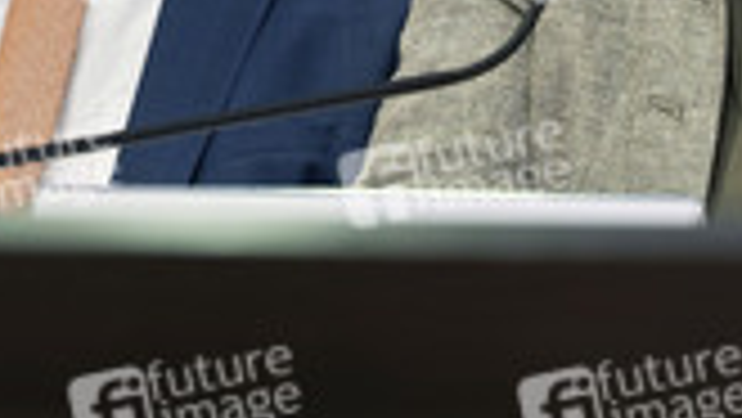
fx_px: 5925
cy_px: -162
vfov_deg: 4.0
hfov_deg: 7.2
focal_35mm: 301
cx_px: 515
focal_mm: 70
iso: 800
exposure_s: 1/125
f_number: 5
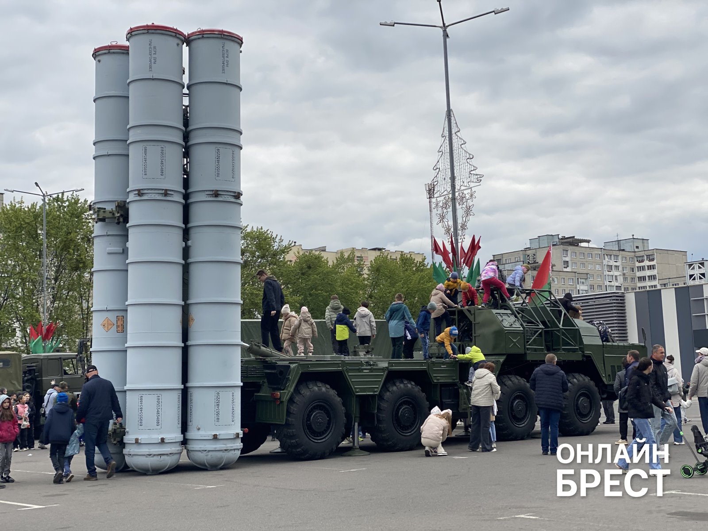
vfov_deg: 28.0
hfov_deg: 36.8
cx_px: 354
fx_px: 1064
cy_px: 266
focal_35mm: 52
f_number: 2
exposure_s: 1/1546
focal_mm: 6
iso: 20
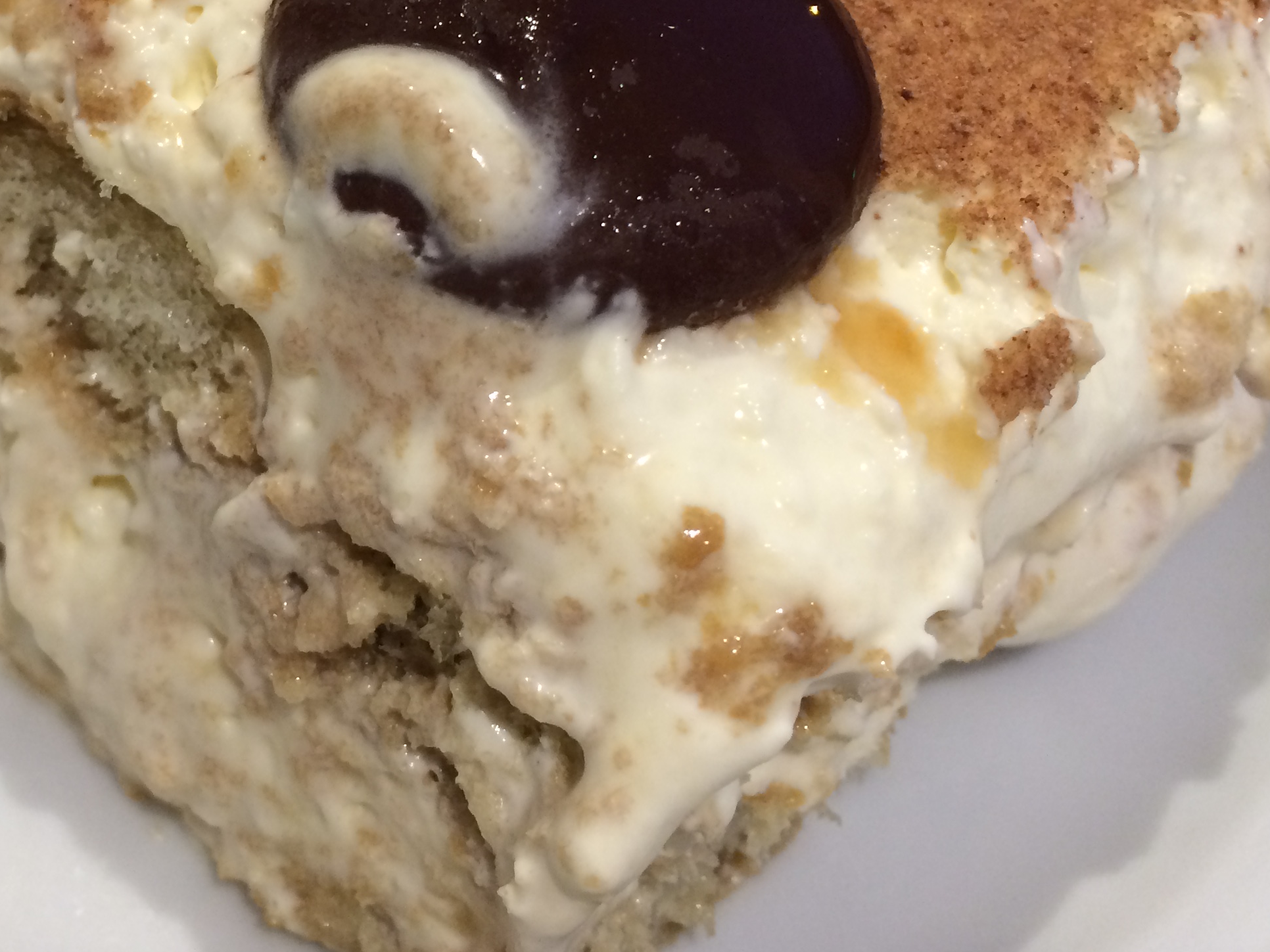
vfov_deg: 29.0
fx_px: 1798
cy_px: 184
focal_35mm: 49
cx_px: 335
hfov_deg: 38.0
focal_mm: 4.15
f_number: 2.2
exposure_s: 1/30
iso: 125
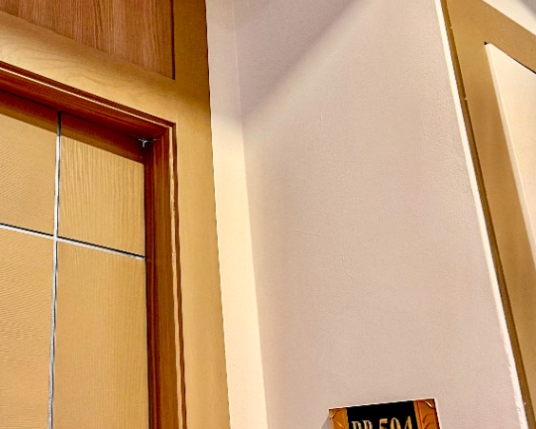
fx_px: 714
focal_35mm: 45
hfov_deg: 39.2
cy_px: 179
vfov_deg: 33.4
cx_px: 90
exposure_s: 1/50
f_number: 1.5
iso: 320
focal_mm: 5.7
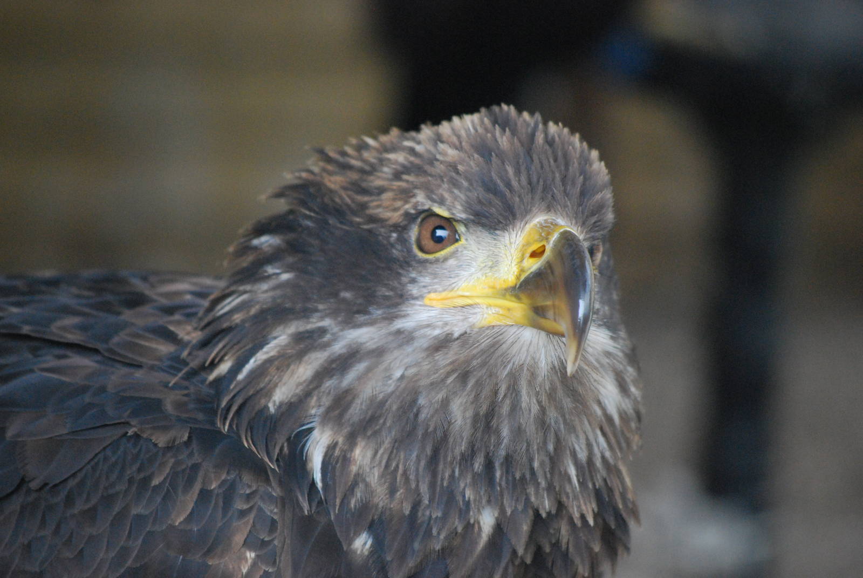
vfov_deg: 4.6
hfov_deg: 6.9
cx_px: 432
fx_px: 7200
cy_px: 289
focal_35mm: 300
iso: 1600
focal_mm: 200
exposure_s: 1/40
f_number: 5.6
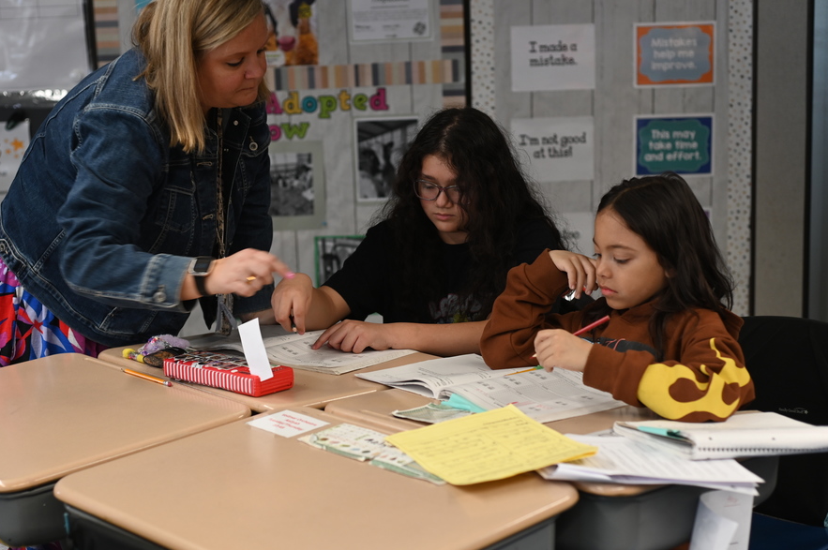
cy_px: 271
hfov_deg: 34.5
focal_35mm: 58
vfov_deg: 23.3
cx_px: 392
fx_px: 1333
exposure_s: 1/125
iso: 450
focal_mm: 50
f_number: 2.8
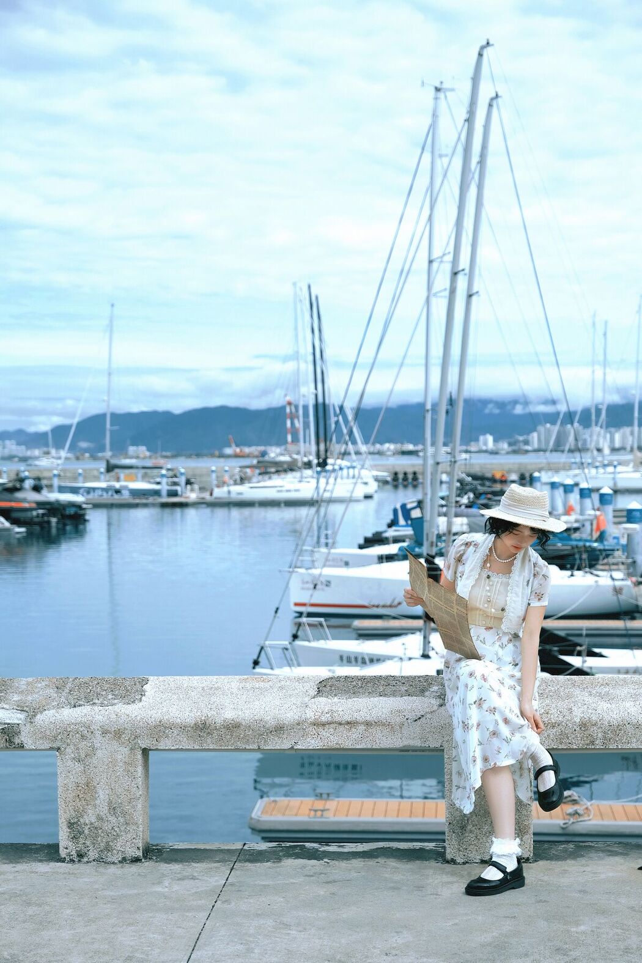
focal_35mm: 60
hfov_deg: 22.6
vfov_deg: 33.4
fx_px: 1605
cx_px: 321
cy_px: 482
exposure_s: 1/2000
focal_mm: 40.1
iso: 160
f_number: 2.8
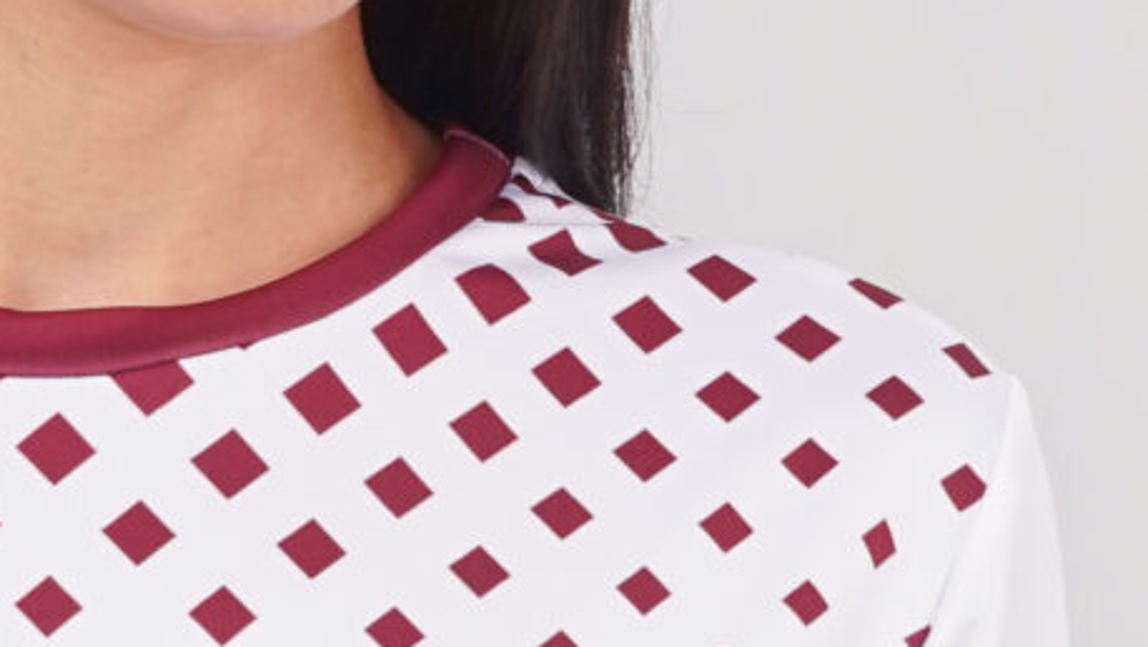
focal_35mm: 199
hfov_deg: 10.8
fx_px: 6060
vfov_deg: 6.1
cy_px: 806
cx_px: 263
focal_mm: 34
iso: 160
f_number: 14
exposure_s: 1/160
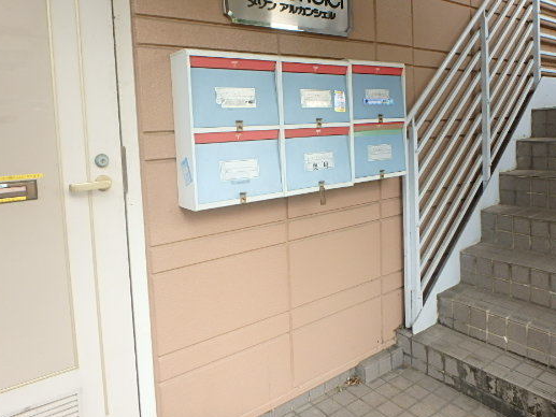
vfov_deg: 52.7
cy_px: 163
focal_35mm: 26
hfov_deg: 67.2
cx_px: 295
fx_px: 418
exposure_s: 1/60
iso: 200
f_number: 3.5
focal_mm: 3.7
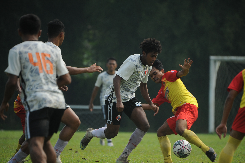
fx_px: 3471
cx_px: 134
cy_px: 85
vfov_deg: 2.7
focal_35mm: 510
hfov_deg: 4.0
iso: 400
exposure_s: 1/800
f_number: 6.3
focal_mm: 460
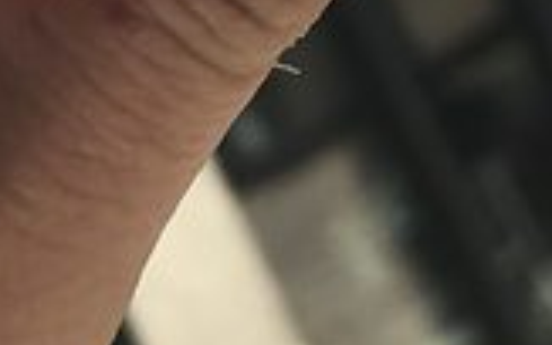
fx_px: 1640
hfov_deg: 17.6
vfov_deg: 10.9
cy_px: -365
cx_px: 759
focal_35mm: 109
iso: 20
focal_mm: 3.99
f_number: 1.8
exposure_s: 1/2179
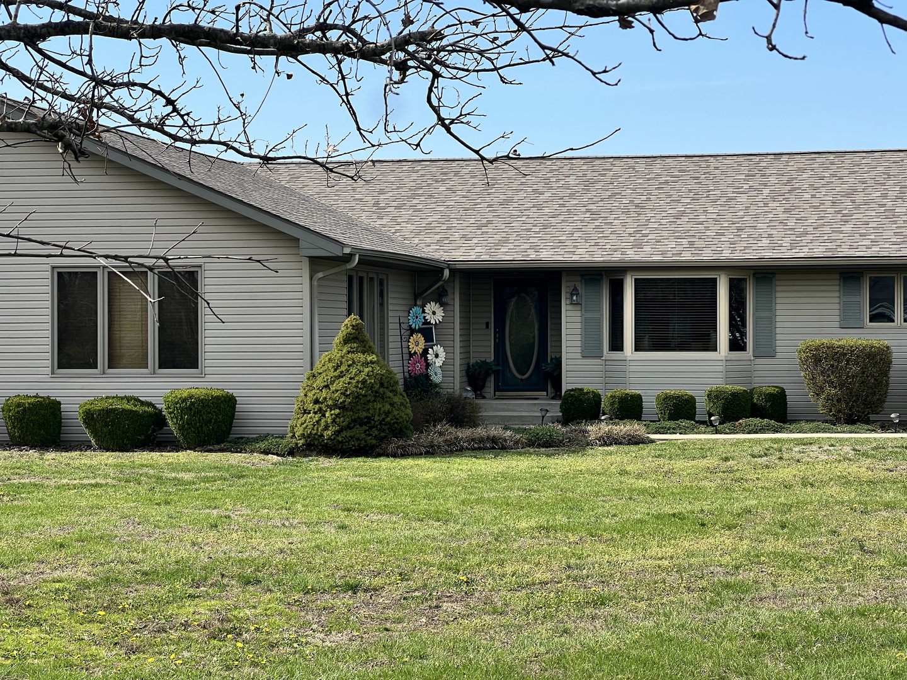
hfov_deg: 25.3
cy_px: 340
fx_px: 2018
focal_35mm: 77
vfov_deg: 19.1
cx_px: 454
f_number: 2.8
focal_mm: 9
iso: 32
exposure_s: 1/615
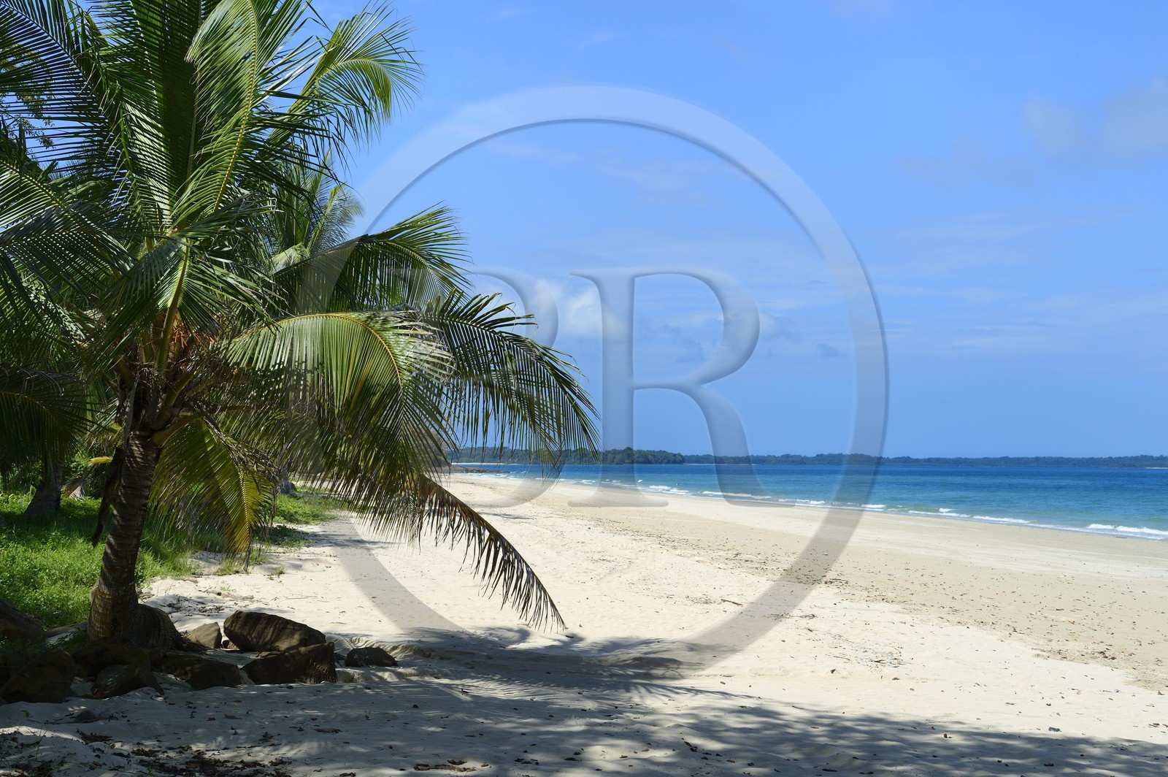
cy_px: 388
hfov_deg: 41.1
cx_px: 584
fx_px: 1556
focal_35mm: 48
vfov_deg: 28.0
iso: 100
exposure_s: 1/200
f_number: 10
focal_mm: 48
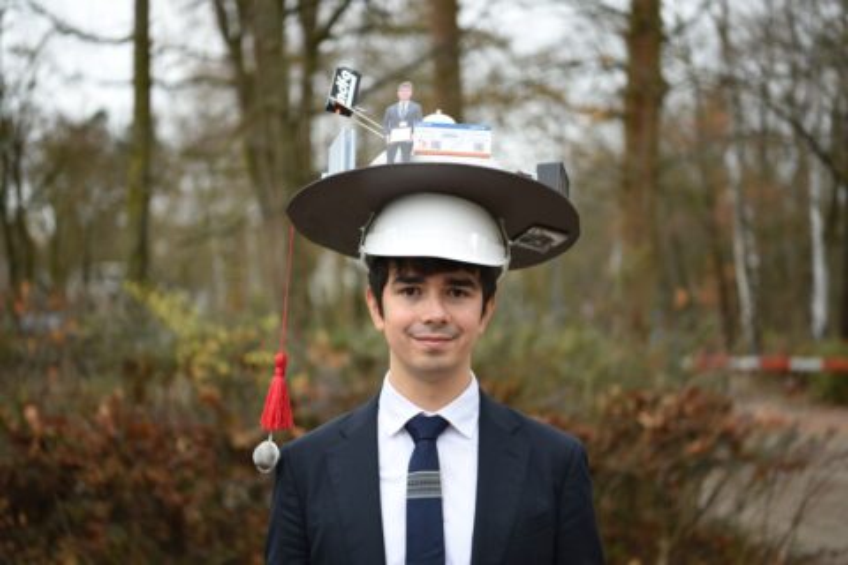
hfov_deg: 28.8
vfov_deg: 19.5
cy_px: 282
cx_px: 424
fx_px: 1649
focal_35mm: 70
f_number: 2.8
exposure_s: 1/125
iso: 100
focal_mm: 70
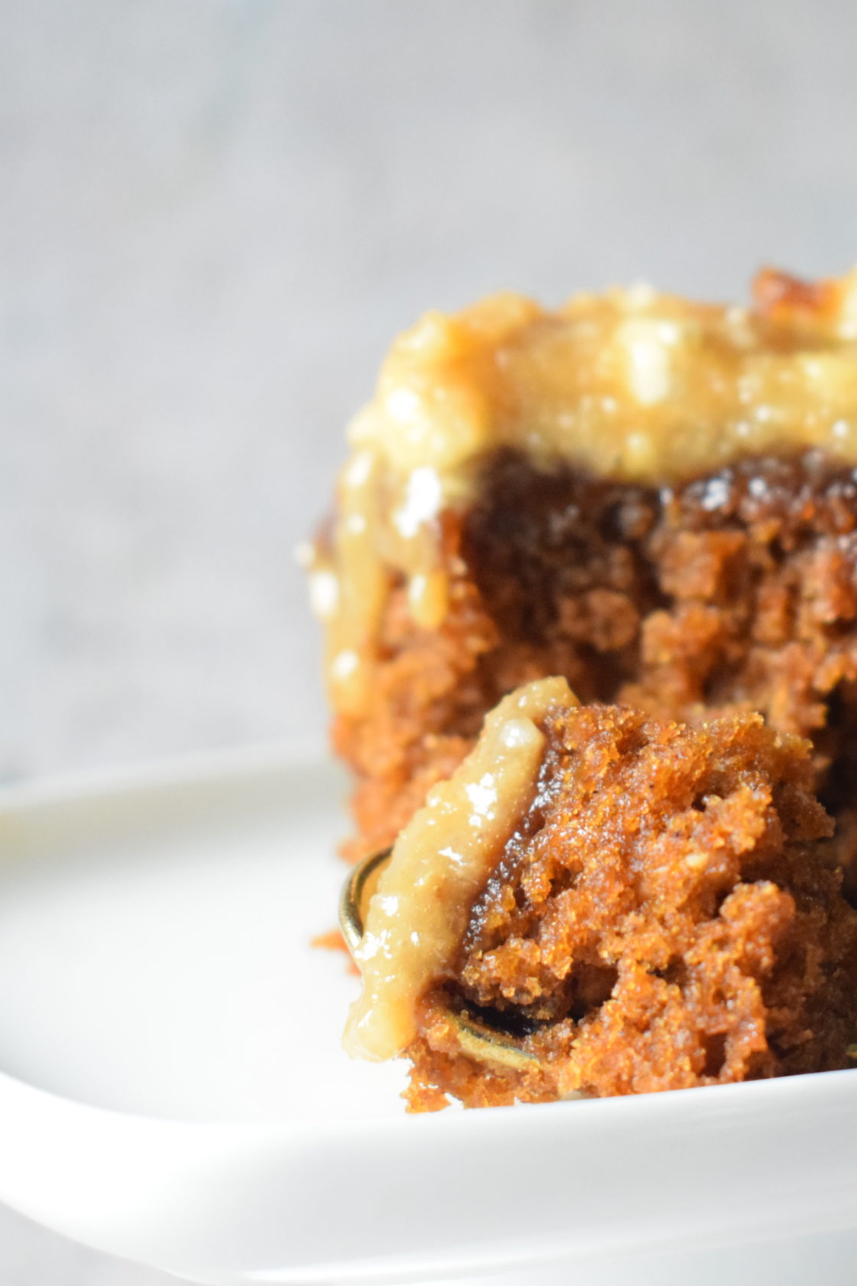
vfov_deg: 22.4
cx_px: 696
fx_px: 3250
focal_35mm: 91
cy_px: 643
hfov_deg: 14.9
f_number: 5
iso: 3200
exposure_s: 1/125
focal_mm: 40
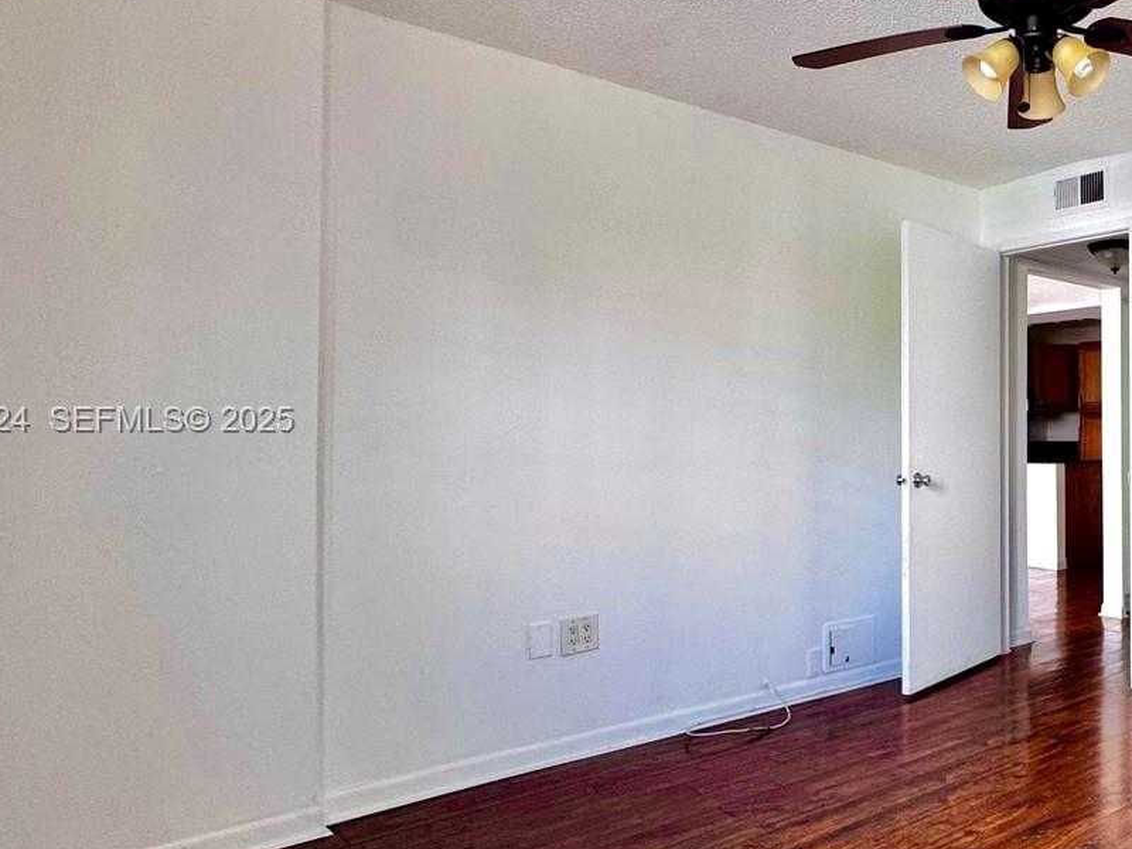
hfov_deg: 56.2
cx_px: 985
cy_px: 422
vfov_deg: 49.7
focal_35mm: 28
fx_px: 916
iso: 160
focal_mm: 2.22
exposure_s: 1/99
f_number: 2.2
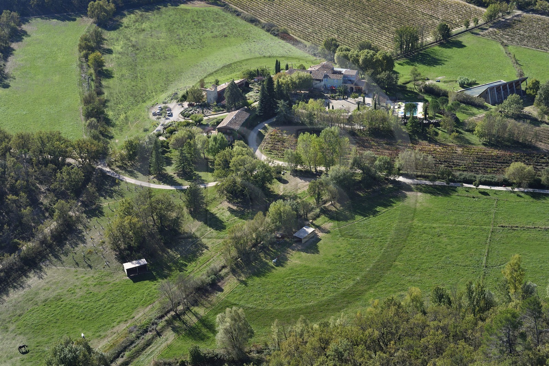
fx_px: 732
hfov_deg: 41.1
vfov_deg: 28.1
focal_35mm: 48
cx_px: 274
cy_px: 183
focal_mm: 48
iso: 400
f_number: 7.1
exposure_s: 1/1000
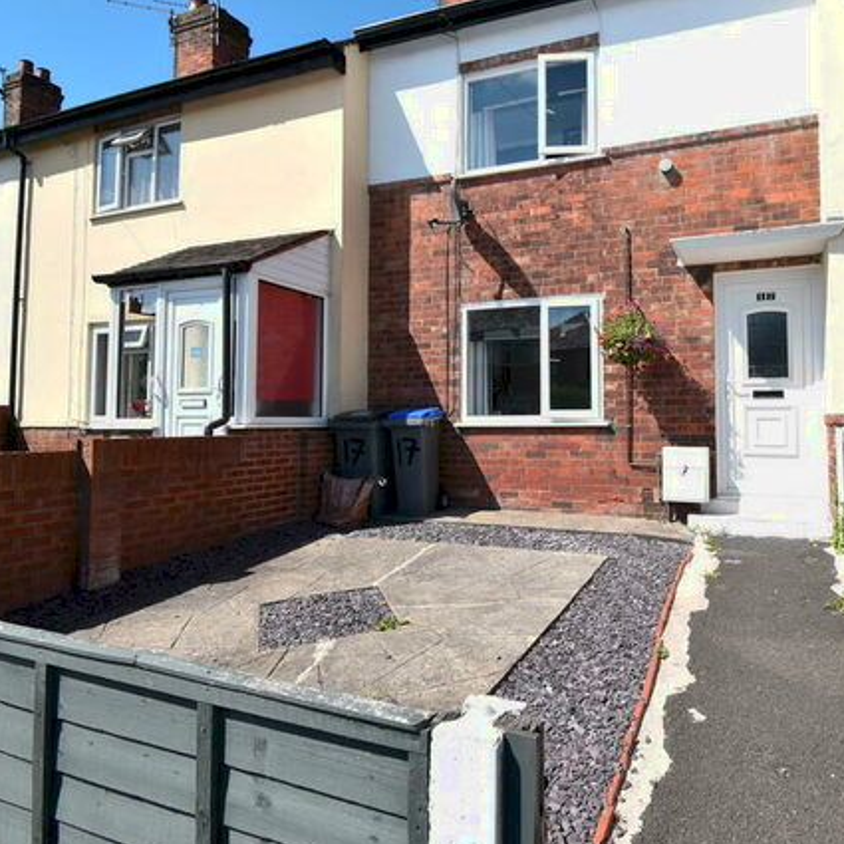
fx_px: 579
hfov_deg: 70.5
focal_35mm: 21
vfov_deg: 72.1
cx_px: 546
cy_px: 398
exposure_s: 1/200
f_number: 8
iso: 100
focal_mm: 10
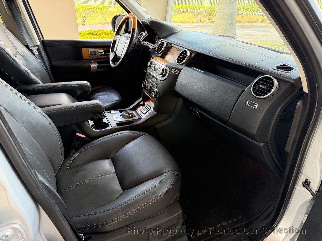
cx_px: 161
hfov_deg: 71.6
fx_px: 223
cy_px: 120
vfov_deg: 56.8
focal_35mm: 24
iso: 200
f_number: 1.78
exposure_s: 1/82
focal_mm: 6.76
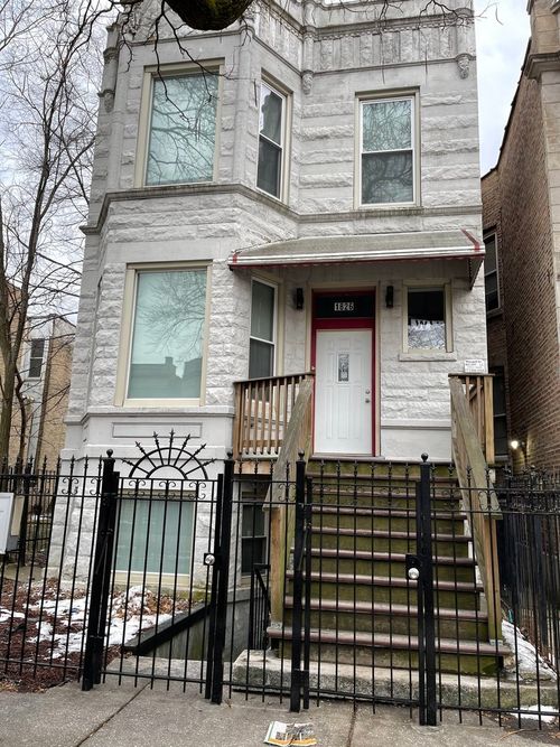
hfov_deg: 53.0
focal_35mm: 26
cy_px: 374
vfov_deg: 67.3
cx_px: 280
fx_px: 561
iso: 32
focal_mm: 5.1
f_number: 1.6
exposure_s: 1/254
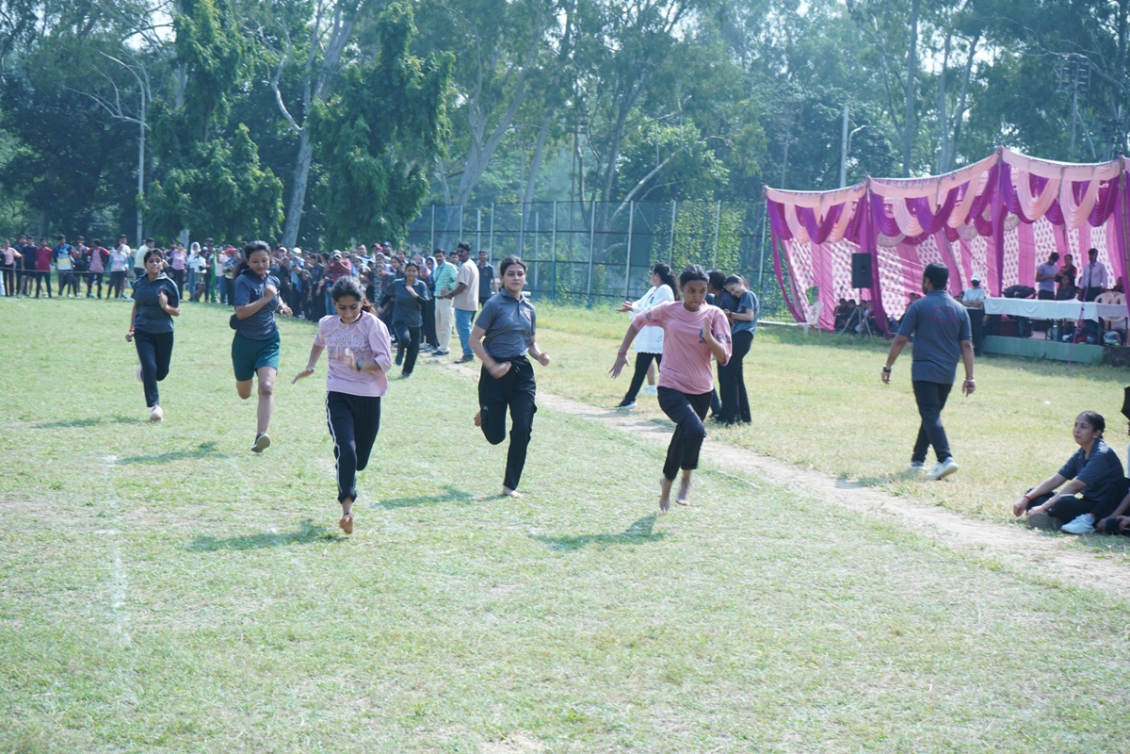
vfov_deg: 21.6
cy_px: 377
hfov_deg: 31.9
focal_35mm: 63
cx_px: 565
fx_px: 1977
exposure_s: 1/125
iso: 125
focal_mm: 63
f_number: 8
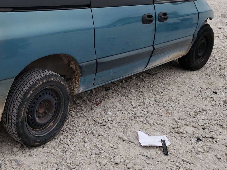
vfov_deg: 30.1
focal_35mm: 47
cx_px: 46
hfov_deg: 38.9
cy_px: 34
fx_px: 308
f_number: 1.5
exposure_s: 1/476
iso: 50
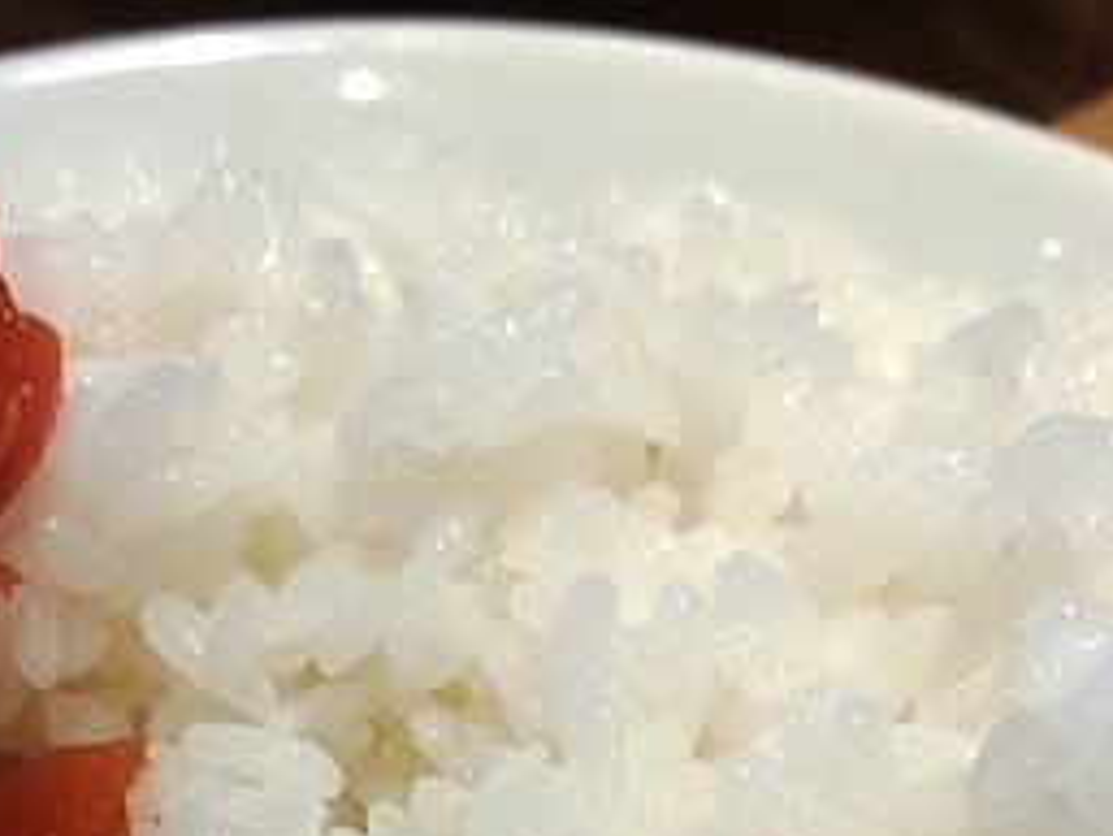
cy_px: 1260
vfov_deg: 16.1
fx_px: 2702
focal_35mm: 84
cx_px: 368
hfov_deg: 23.2
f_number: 1.79
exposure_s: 1/60
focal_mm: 4.71
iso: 157
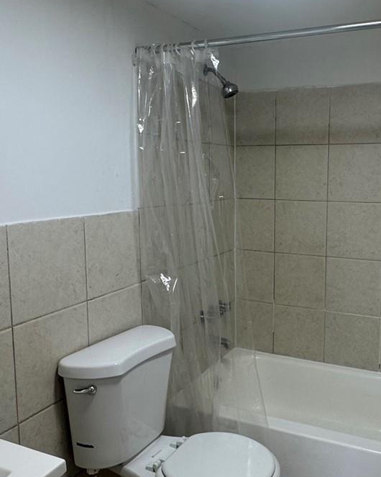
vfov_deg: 54.2
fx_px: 465
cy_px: 227
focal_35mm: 33
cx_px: 253
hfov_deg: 43.9
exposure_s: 1/120
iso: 160
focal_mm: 2.22
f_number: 2.2
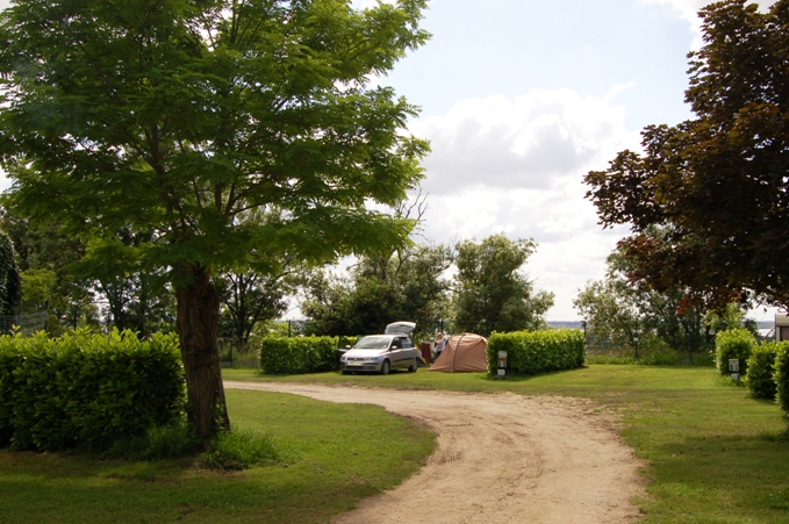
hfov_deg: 56.3
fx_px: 735
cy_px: 246
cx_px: 440
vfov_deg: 39.2
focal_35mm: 34
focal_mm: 19
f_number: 9
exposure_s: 1/500
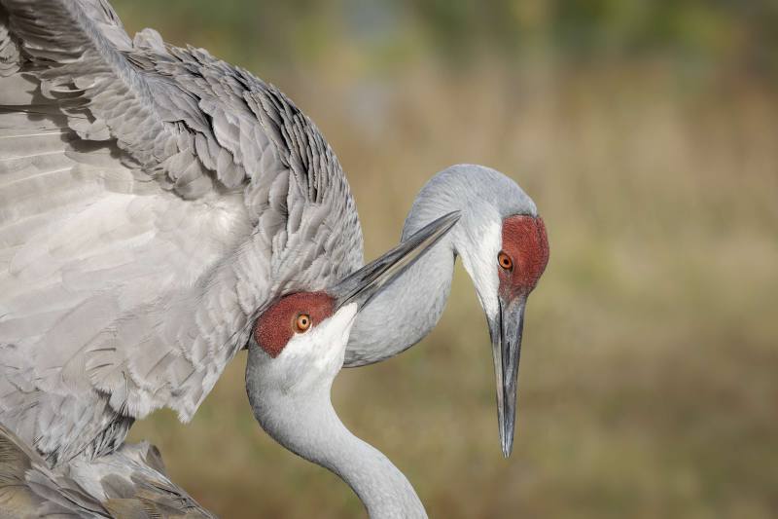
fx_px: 8642
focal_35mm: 400
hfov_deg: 5.2
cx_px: 389
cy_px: 260
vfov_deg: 3.4
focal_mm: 400
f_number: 9
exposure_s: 1/800
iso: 800
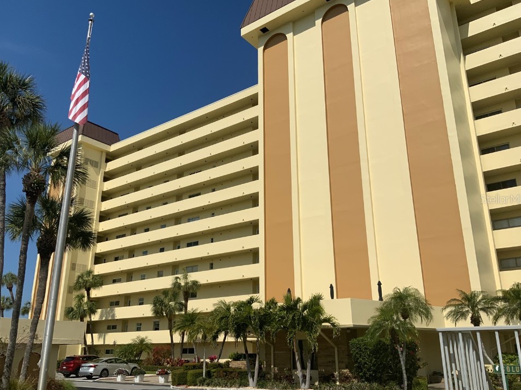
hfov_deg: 58.4
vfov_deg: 45.4
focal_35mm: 31
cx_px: 253
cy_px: 199
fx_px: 466
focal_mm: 3
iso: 20
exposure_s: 1/5814
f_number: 1.8
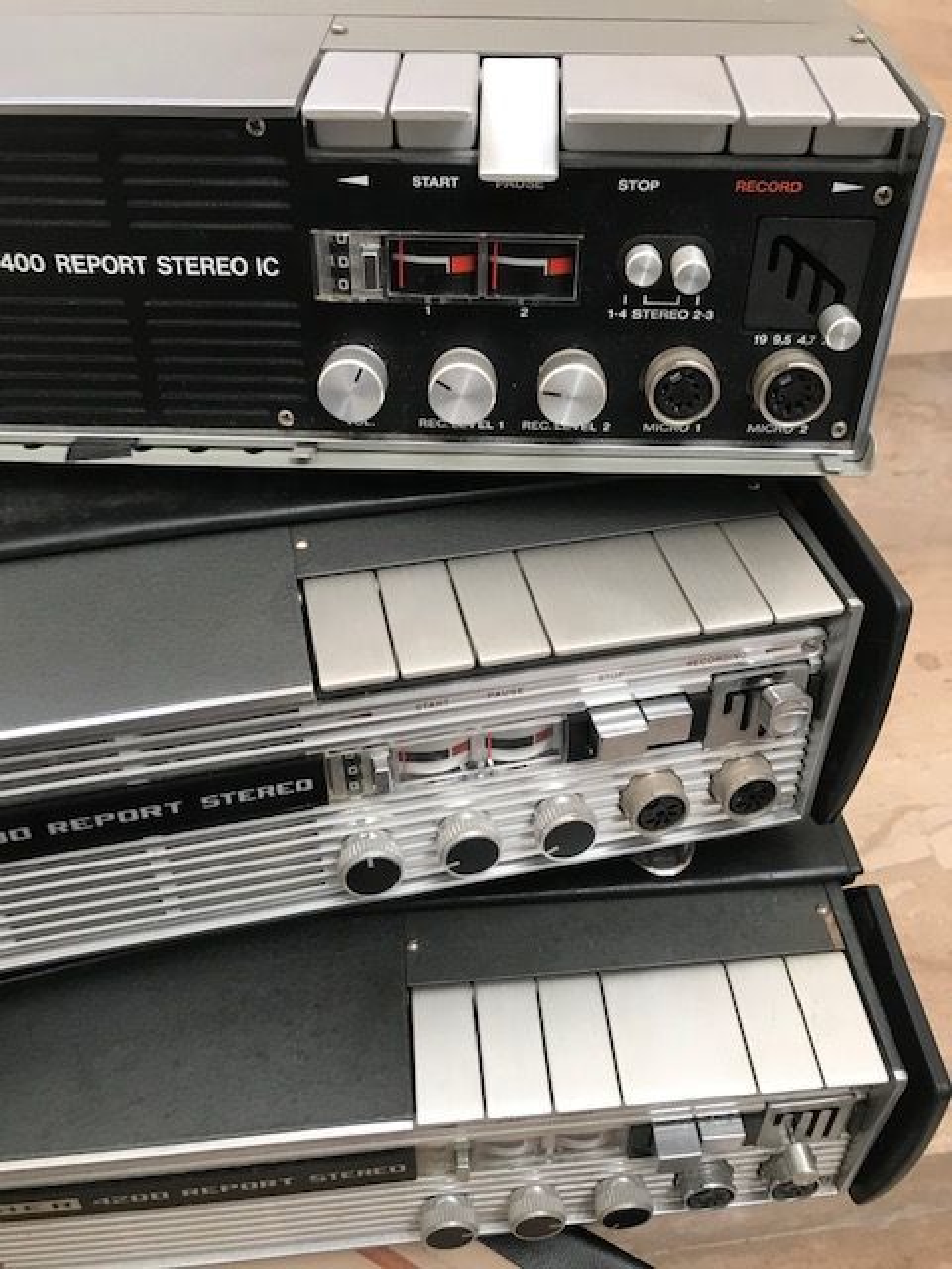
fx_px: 1027
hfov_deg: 49.7
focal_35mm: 28
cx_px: 476
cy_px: 634
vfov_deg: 63.4
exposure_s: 1/33
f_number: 1.8
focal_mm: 3.99
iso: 32
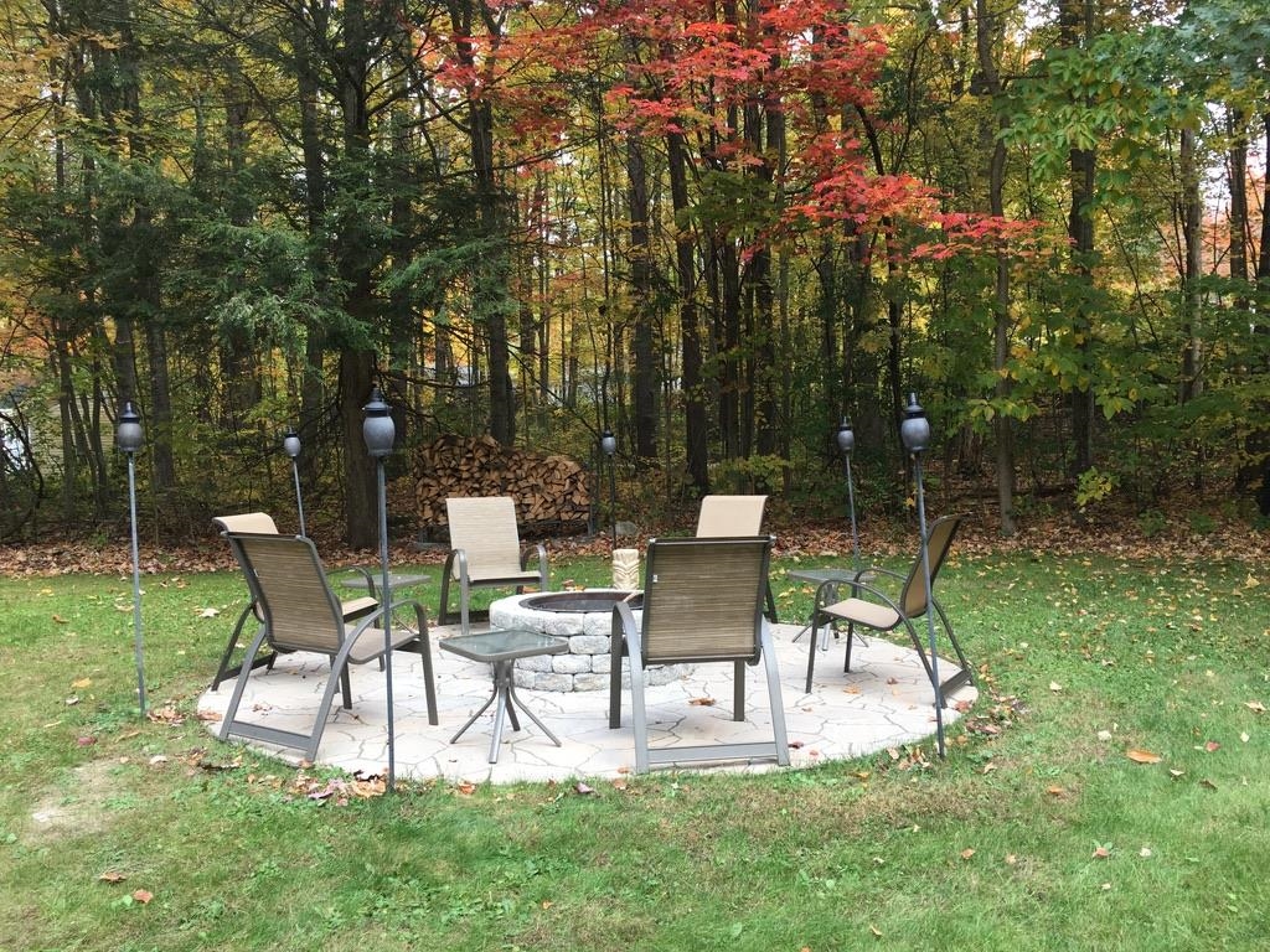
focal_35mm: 29
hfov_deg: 61.7
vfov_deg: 48.2
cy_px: 476
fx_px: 1064
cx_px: 635
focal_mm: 4.15
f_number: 2.2
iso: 40
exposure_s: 1/120
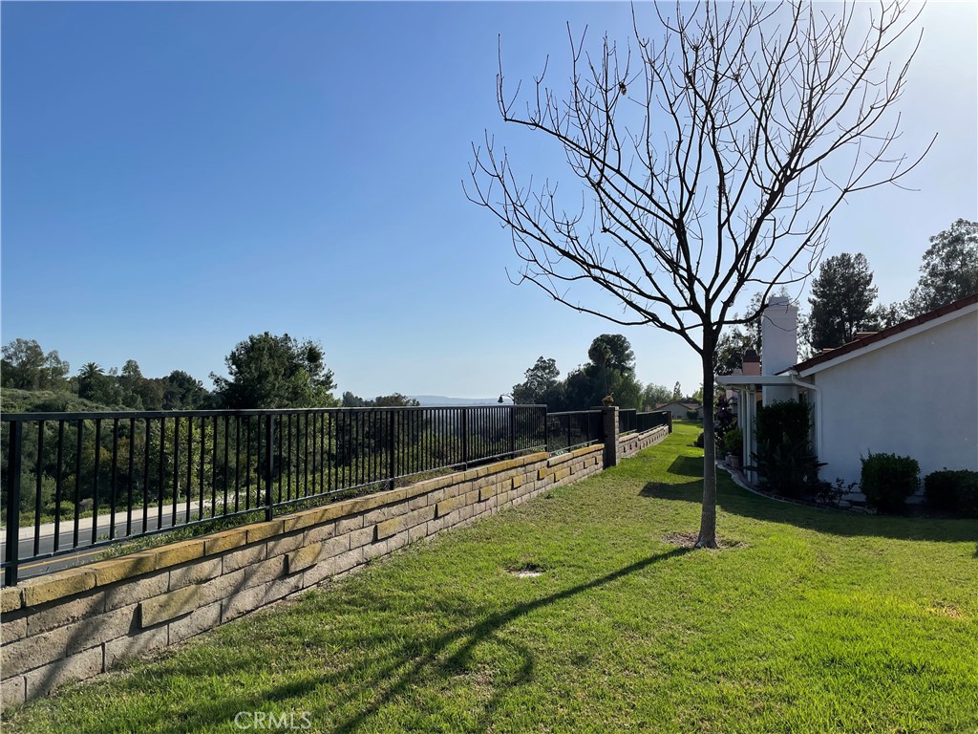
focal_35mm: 26
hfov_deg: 67.3
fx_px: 735
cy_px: 367
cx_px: 489
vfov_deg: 53.1
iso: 32
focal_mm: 4.2
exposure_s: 1/7299
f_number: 1.6
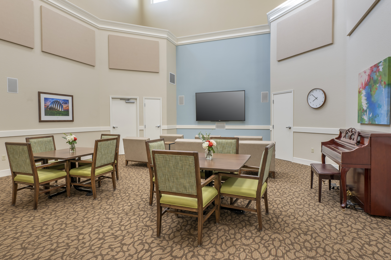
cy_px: 130
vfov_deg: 64.5
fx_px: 206
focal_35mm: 19
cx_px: 196
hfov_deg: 86.9
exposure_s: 1/30
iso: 400
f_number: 10
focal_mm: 19
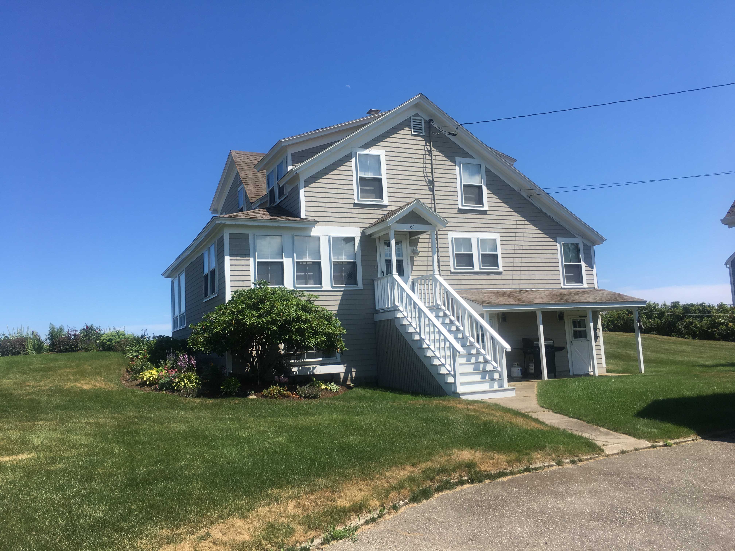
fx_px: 616
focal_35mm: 29
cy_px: 276
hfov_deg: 61.7
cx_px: 368
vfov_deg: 48.2
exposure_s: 1/1538
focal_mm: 4.15
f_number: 2.2
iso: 25
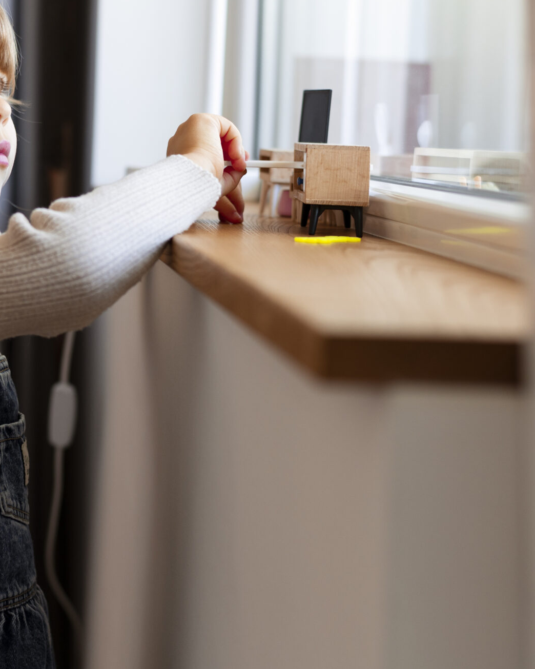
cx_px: 207
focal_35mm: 92
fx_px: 1821
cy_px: 270
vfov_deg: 20.8
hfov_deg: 16.7
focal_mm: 50
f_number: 2.5
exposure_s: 1/200
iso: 400
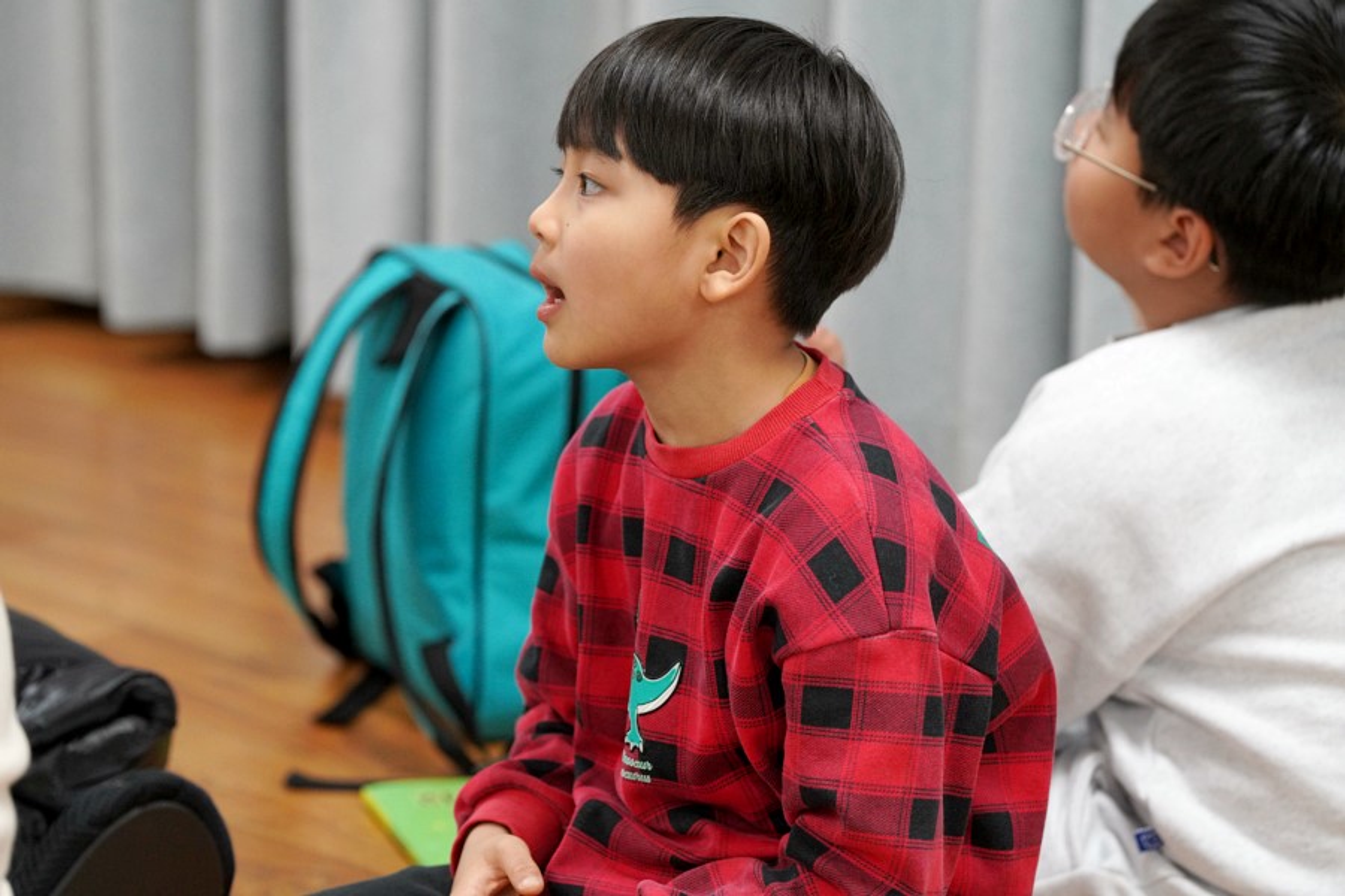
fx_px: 6164
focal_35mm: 165
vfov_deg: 8.3
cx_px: 672
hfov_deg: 12.5
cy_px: 448
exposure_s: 1/200
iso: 3200
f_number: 4
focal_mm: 165
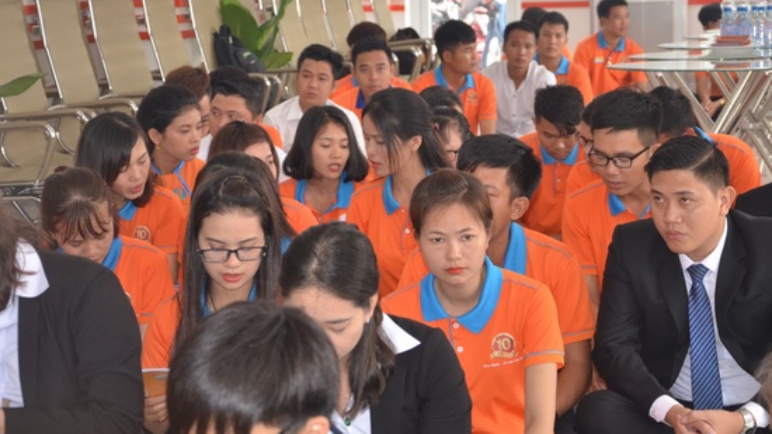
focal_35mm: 115
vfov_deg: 10.5
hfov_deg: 18.6
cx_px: 406
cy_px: 144
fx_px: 2353
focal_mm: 62
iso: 1000
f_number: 6.3
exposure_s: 1/250
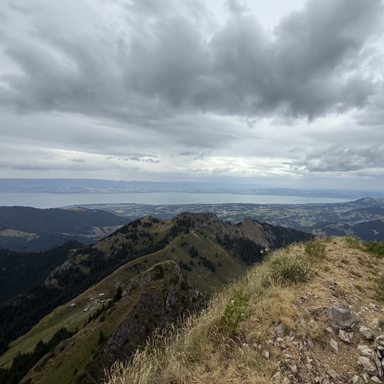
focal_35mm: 17
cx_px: 238
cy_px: 187
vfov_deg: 83.9
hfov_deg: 82.5
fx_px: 213
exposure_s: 1/2092
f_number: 2.2
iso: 50
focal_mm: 2.22
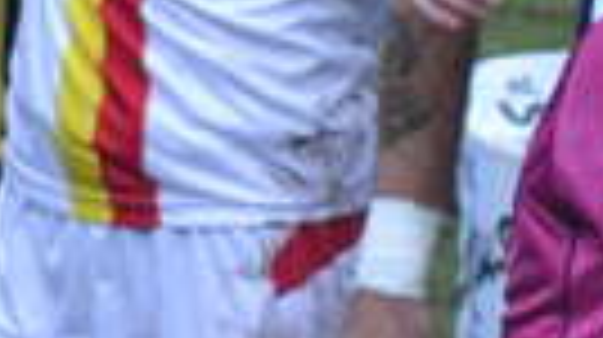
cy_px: -133
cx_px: 396
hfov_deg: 1.0
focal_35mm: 2177
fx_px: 34766
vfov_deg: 0.6
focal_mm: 185
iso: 1250
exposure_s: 1/500
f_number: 4.5
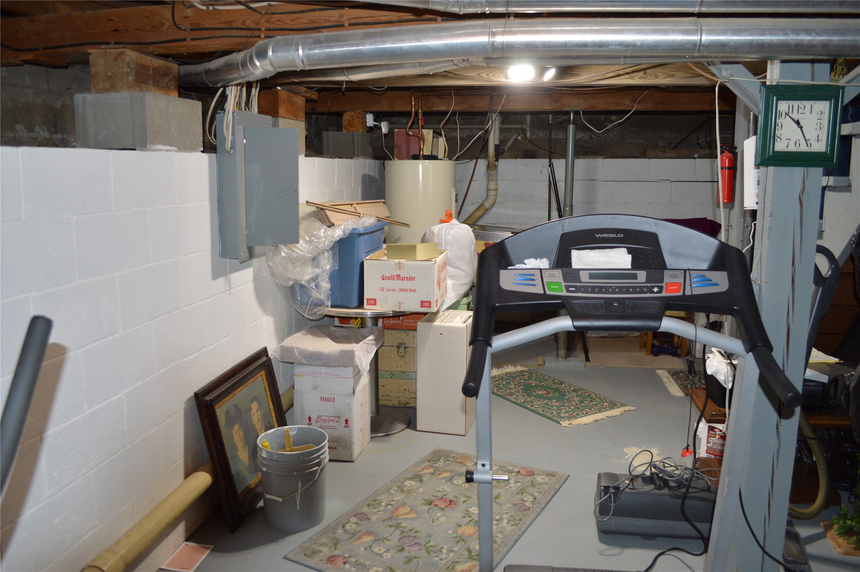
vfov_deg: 47.8
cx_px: 430
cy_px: 286
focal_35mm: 27
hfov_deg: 67.4
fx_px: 644
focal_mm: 18
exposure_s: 1/80
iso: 400
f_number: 4
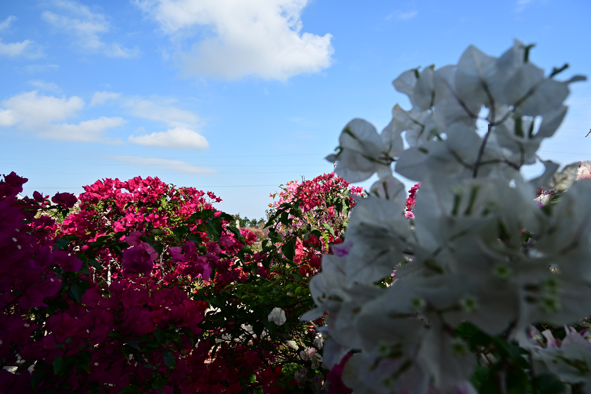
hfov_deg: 73.7
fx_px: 394
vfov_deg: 53.1
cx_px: 296
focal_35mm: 24
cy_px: 197
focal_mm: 24
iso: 100
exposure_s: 1/100
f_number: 8
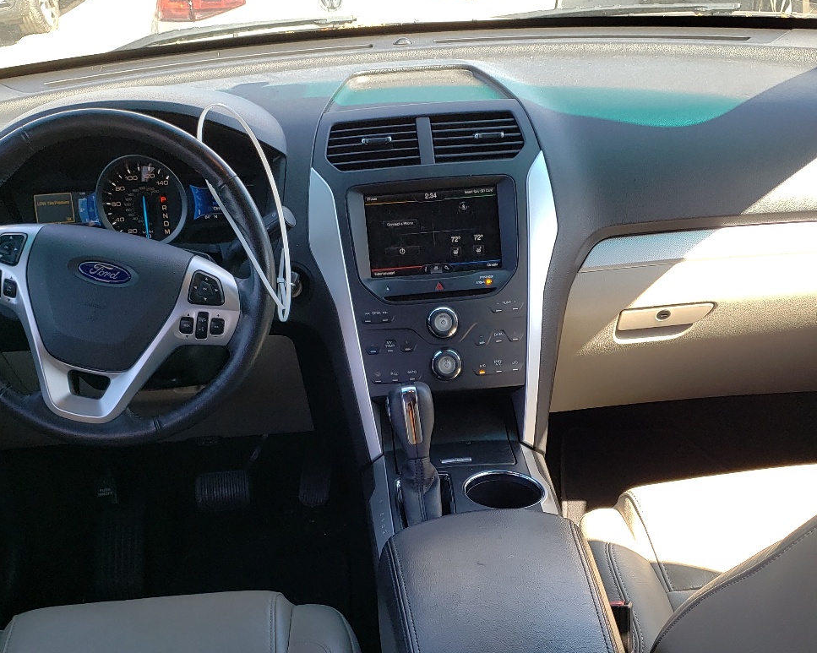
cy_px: 484
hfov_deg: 43.8
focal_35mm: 42
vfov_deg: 34.9
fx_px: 1015
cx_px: 445
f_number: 1.5
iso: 50
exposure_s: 1/250
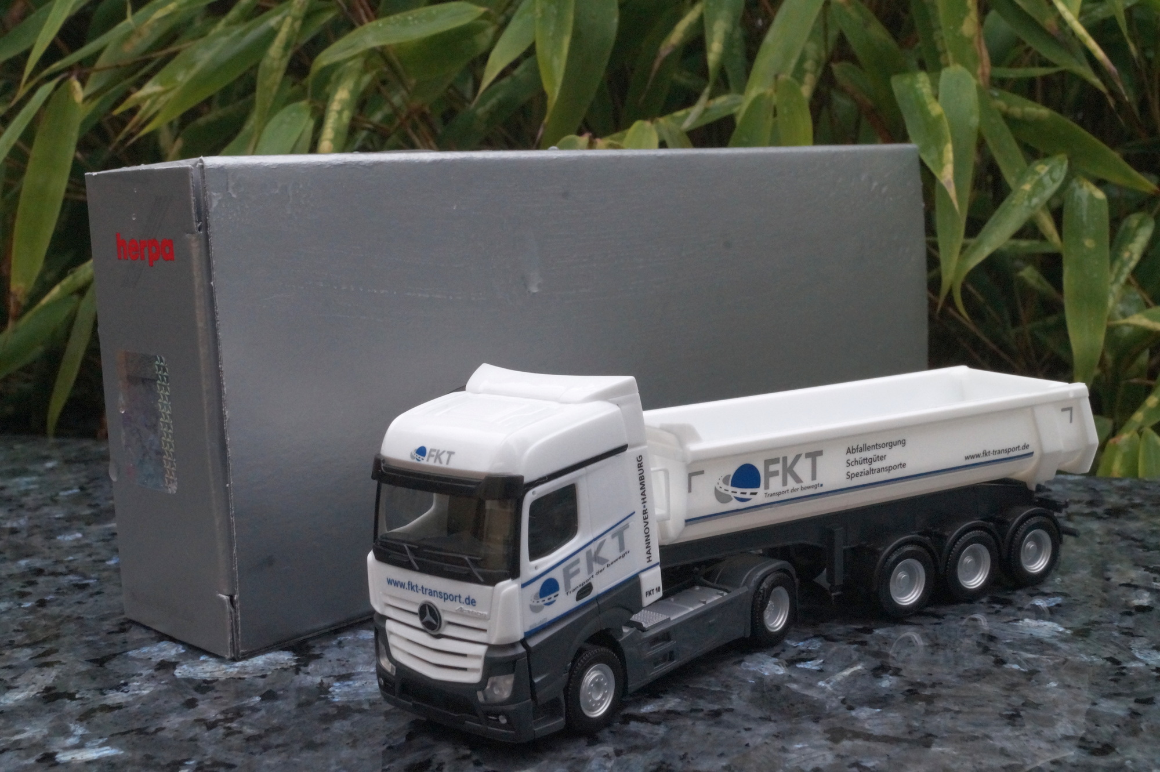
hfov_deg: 46.4
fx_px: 1352
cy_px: 386
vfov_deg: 31.9
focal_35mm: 42
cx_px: 580
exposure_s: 1/60
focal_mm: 28
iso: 1600
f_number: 22
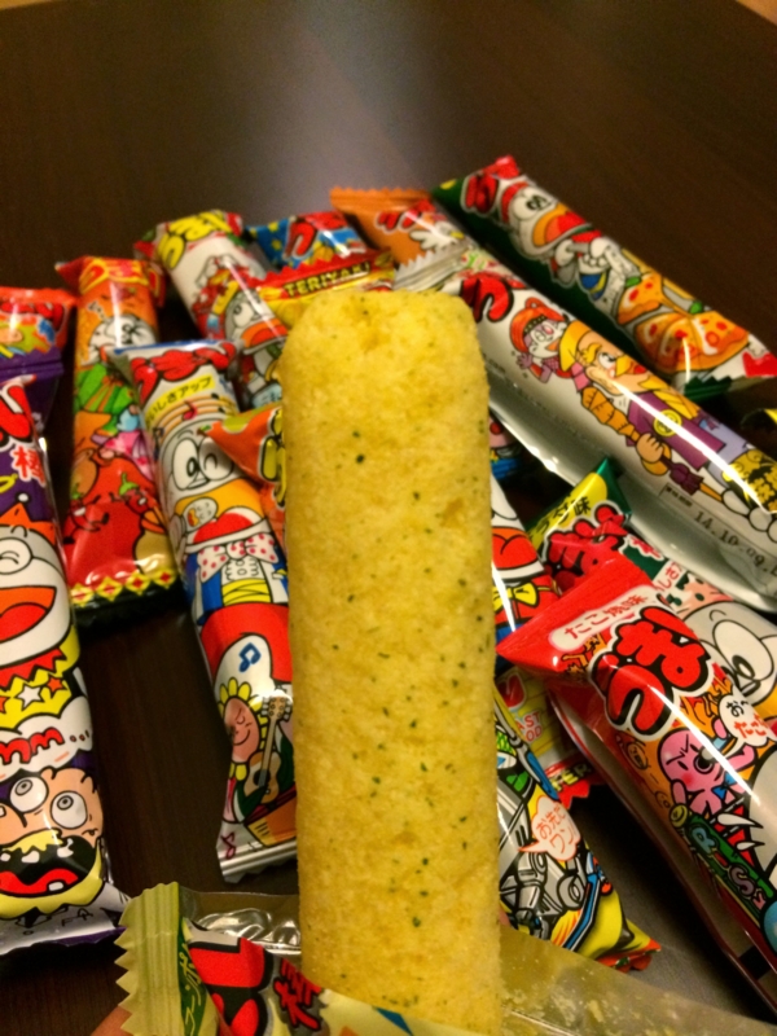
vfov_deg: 60.0
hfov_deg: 46.8
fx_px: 898
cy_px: 518
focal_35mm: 30
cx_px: 388
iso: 320
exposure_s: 1/30
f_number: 2.2
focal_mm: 4.12
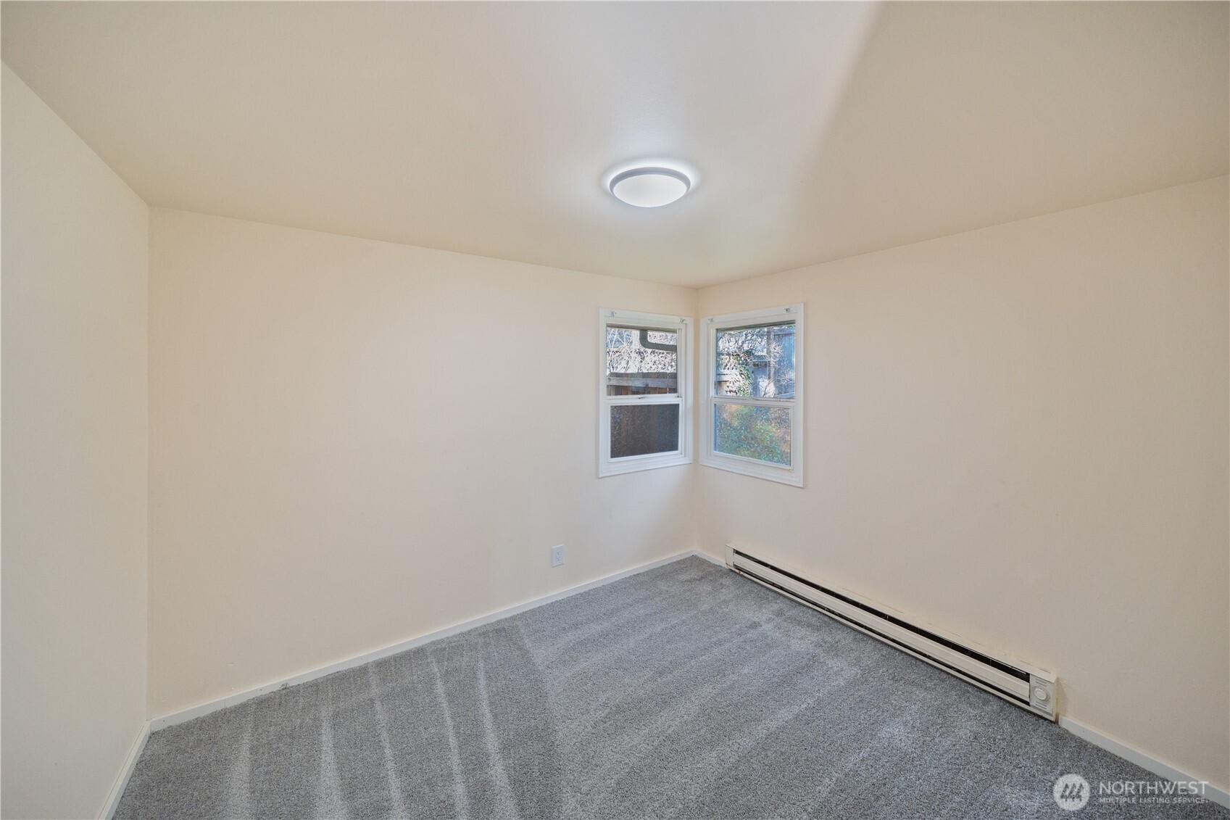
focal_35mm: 12
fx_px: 410
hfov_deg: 112.6
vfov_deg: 90.0
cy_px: 410
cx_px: 615
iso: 1000
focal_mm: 12
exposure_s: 1/30
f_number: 8
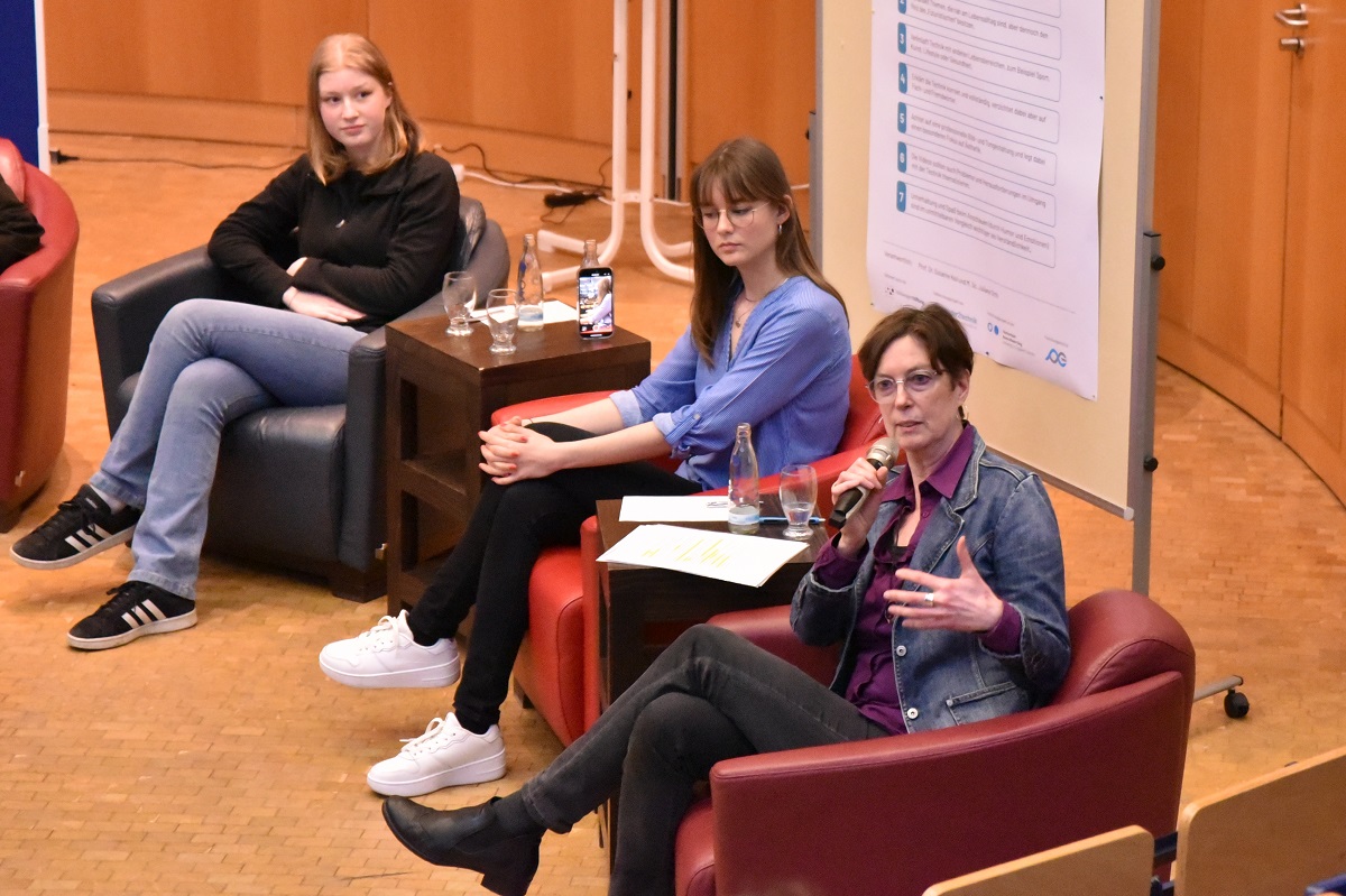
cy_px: 448
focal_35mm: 85
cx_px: 673
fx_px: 3177
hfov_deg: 23.9
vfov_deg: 16.1
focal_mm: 85
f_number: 4.5
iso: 12800
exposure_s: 1/200
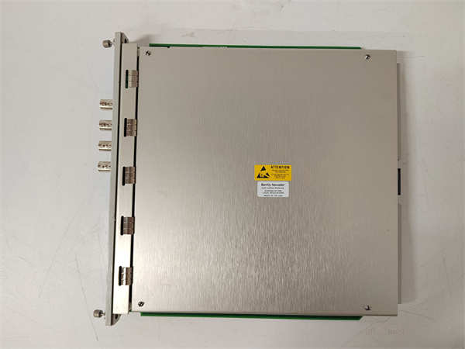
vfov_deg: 58.9
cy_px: 174
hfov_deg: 73.9
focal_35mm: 23
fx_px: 309
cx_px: 232
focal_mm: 5.52
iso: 1088
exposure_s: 1/50
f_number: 1.9
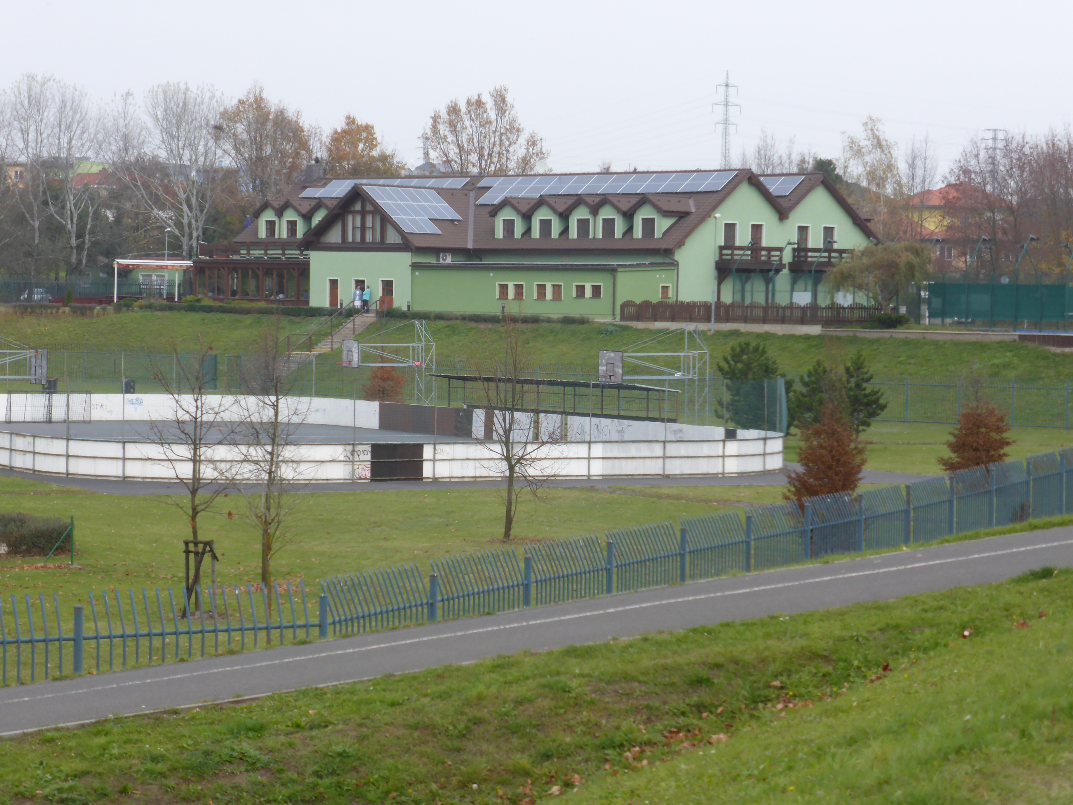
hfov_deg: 18.9
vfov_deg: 14.2
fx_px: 3224
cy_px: 402
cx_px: 536
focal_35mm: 104
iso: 100
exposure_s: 1/125
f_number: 5.3
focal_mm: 17.1
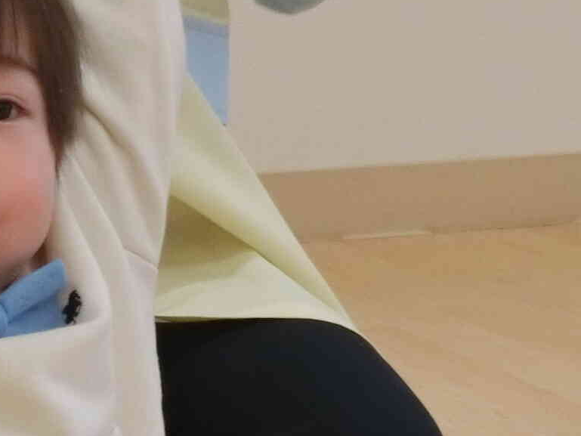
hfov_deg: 6.9
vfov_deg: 5.2
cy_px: 221
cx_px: 2
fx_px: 4784
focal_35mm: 285
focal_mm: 19.1
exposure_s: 1/100
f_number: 5.7
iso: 640
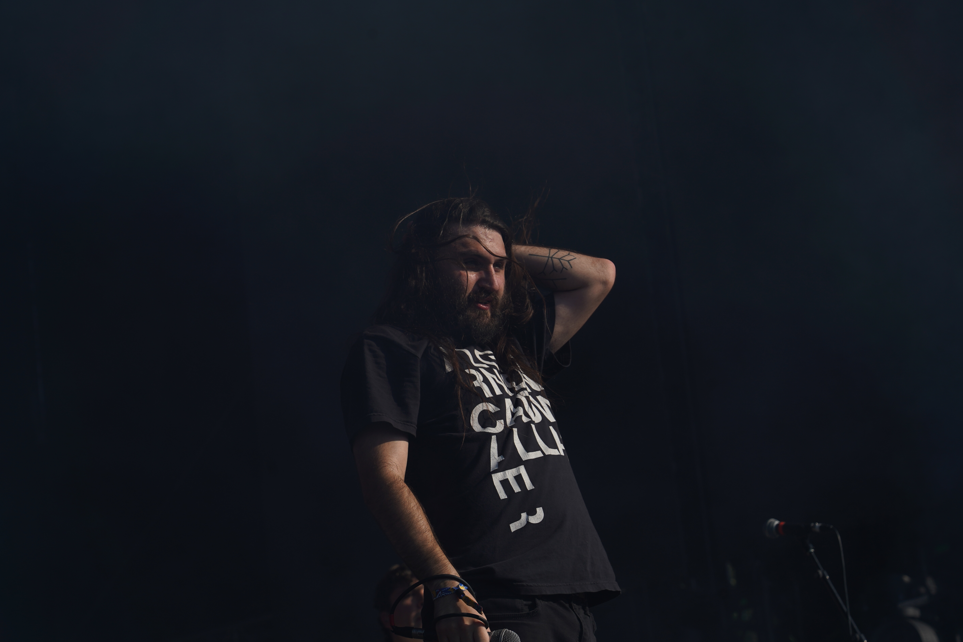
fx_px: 2969
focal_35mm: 111
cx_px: 498
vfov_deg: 12.3
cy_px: 329
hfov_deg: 18.4
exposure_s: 1/800
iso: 100
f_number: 8
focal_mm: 105
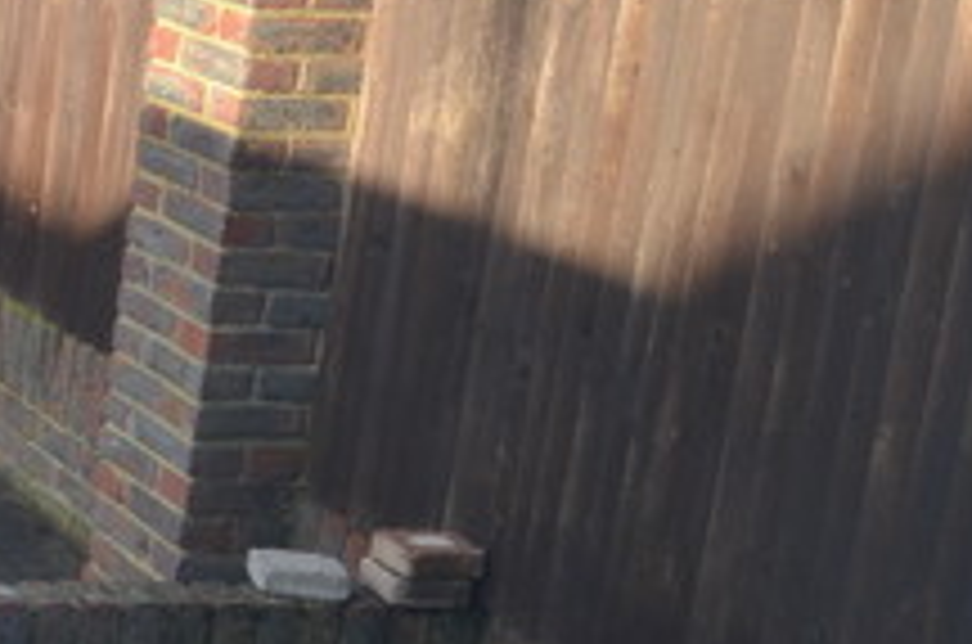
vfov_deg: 17.1
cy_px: 90
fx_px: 2111
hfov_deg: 17.0
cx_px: -1094
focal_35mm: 78
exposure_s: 1/125
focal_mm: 11
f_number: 5.6
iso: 200
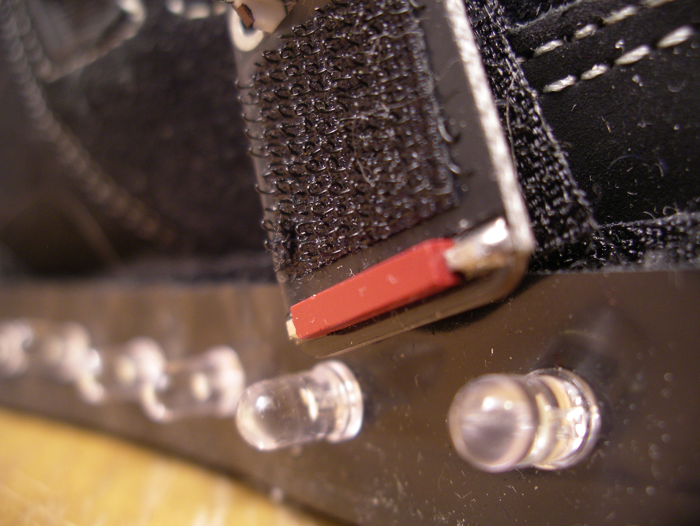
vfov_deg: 38.7
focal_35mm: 37
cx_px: 350
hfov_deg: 50.1
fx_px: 749
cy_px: 263
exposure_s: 1/1.67
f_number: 2.8
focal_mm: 7.8
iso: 200
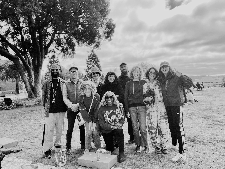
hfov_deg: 60.0
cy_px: 84
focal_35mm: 30
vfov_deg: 46.8
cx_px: 112
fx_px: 195
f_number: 2.2
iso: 25
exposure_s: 1/575
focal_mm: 2.71
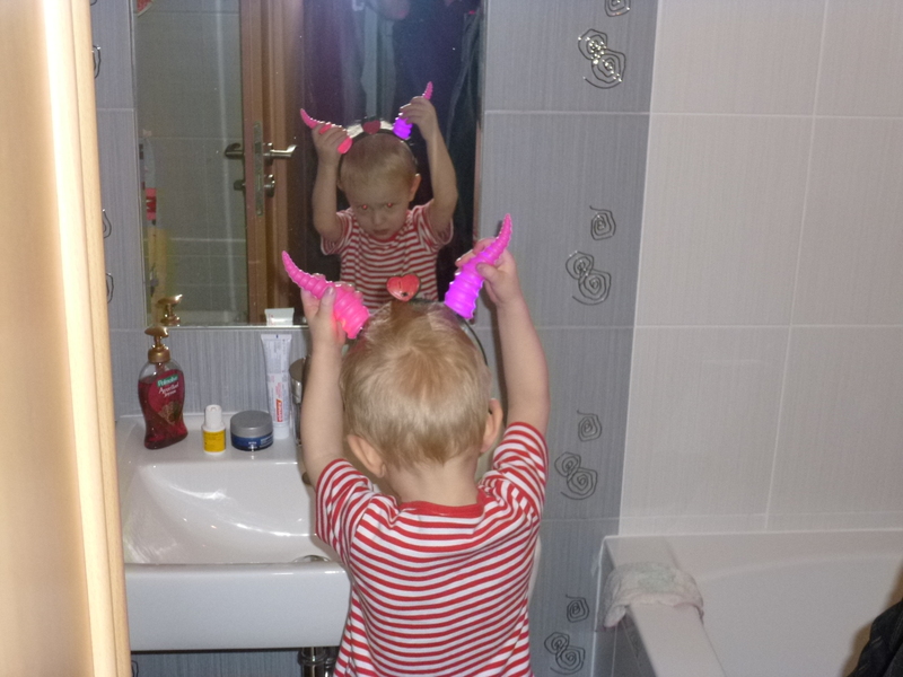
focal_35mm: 45
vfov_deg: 32.2
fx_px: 1174
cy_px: 338
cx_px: 452
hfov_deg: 42.1
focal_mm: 8
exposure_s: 1/125
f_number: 3.9
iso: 400
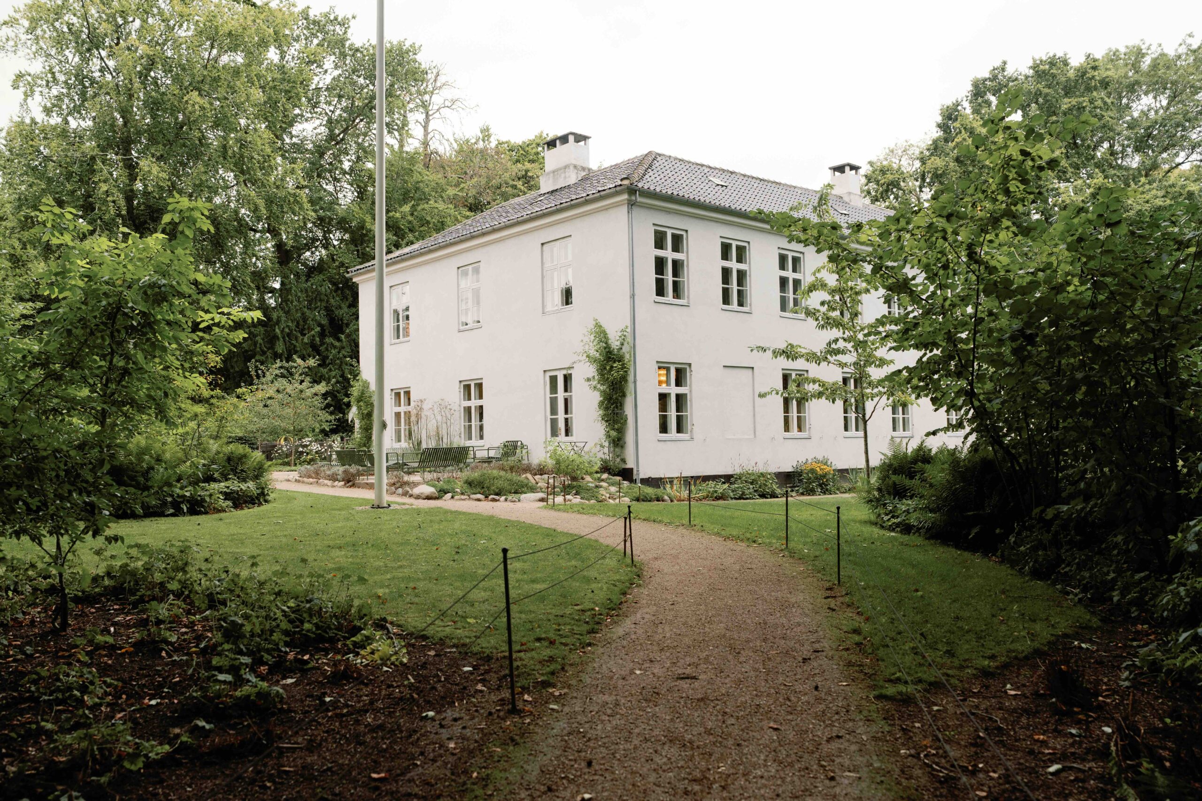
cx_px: 601
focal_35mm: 28
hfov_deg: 65.5
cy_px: 400
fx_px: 935
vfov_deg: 46.4
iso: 500
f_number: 3.5
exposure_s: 1/500
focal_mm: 28
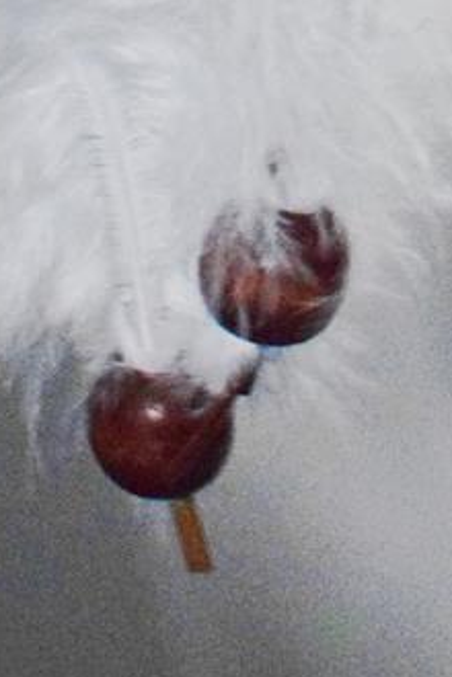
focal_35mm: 225
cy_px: -952
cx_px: 83
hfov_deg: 6.1
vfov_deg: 8.4
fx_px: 4245
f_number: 4.2
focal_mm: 31
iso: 3600
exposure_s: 1/60
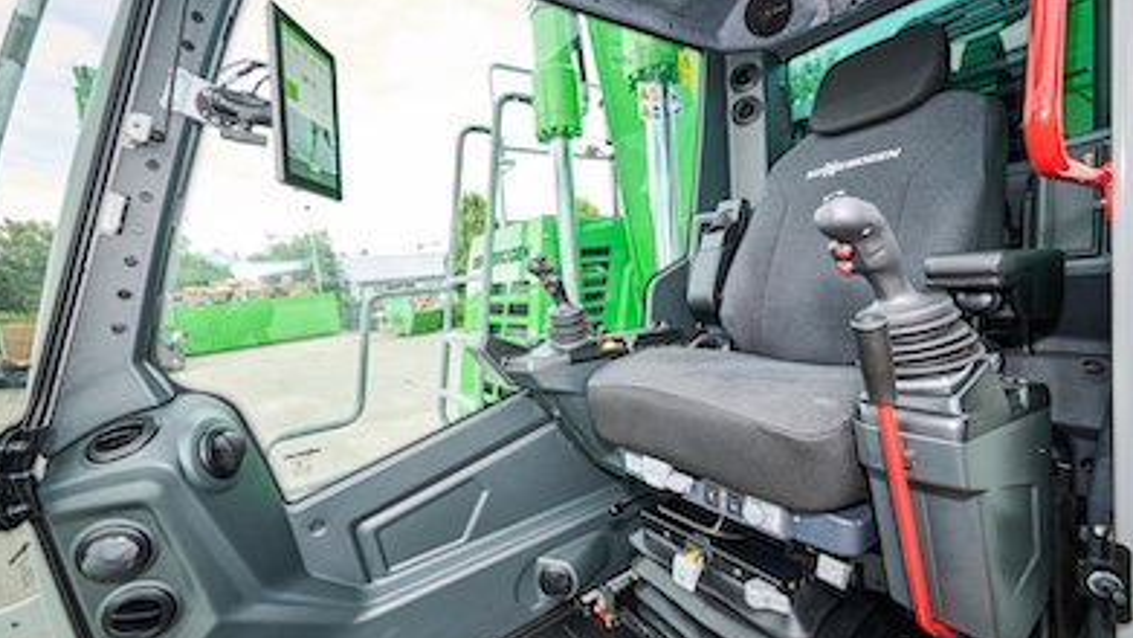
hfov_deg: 103.0
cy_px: 315
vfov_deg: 70.5
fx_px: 451
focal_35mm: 15
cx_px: 562
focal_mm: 14
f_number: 8
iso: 800
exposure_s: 1/80
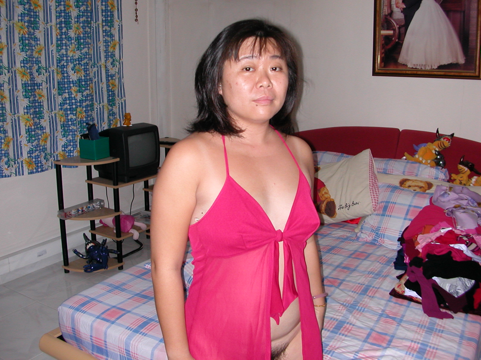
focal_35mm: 37
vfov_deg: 38.7
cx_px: 240
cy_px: 180
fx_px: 514
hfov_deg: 50.1
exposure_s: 1/59.9
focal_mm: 5.6
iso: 100
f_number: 2.7
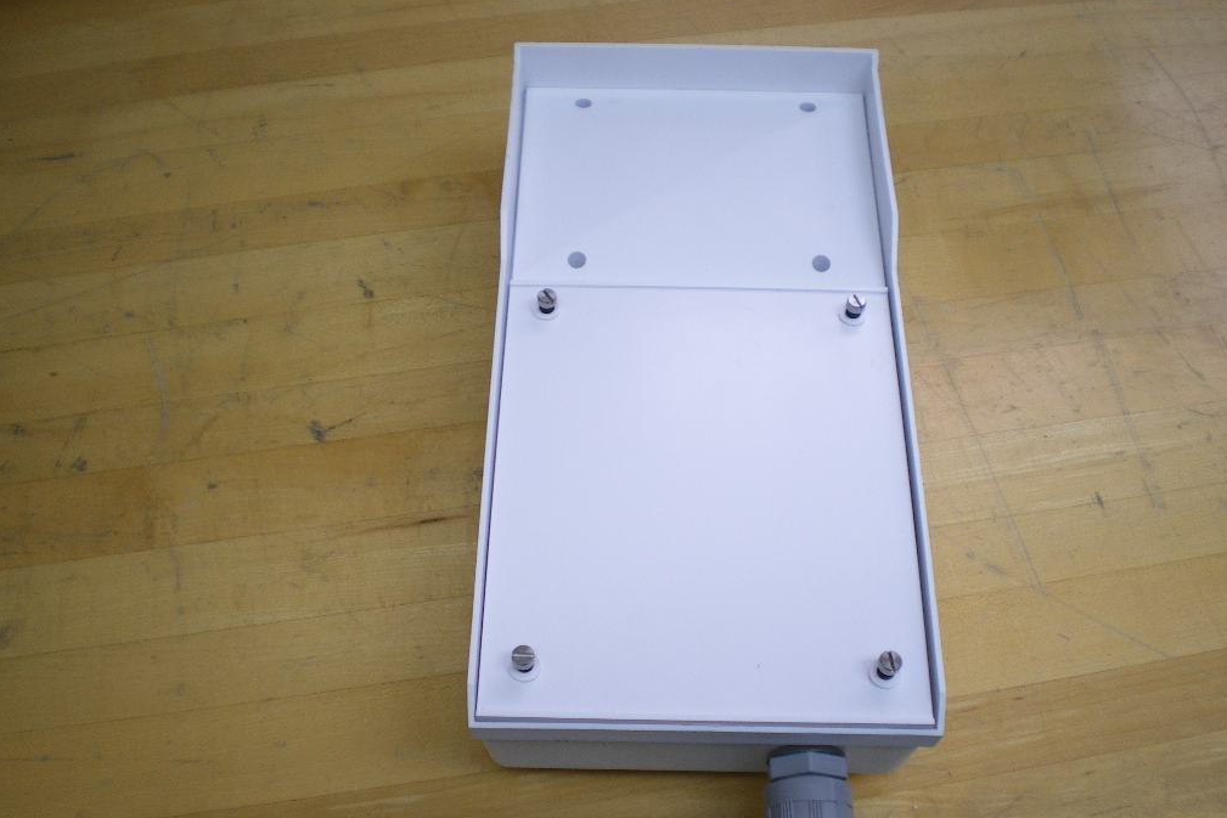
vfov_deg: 35.1
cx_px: 618
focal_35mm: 38
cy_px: 429
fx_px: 1295
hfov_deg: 50.7
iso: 64
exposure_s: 1/50
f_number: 3.1
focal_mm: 6.3
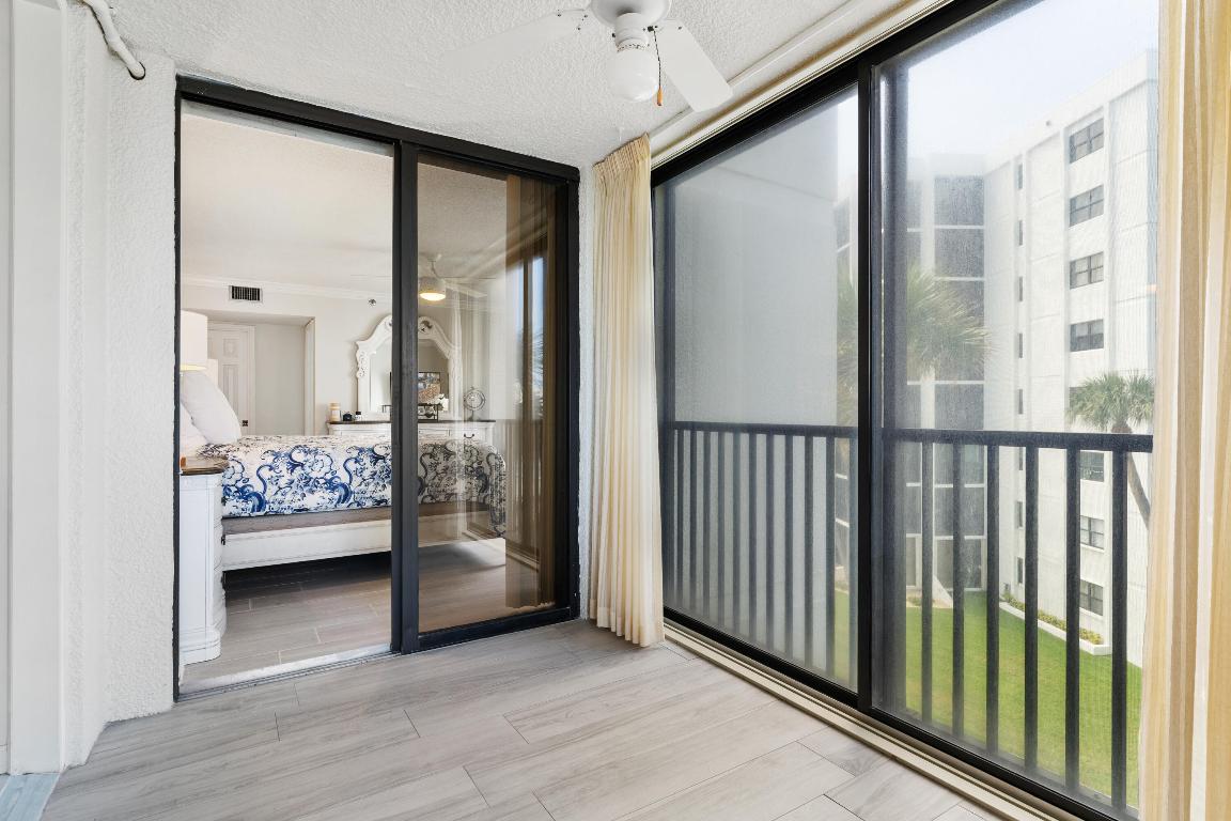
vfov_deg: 69.2
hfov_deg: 91.9
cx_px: 616
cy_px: 410
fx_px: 595
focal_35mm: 17
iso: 400
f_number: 9
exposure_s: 1/5
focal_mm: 17.4
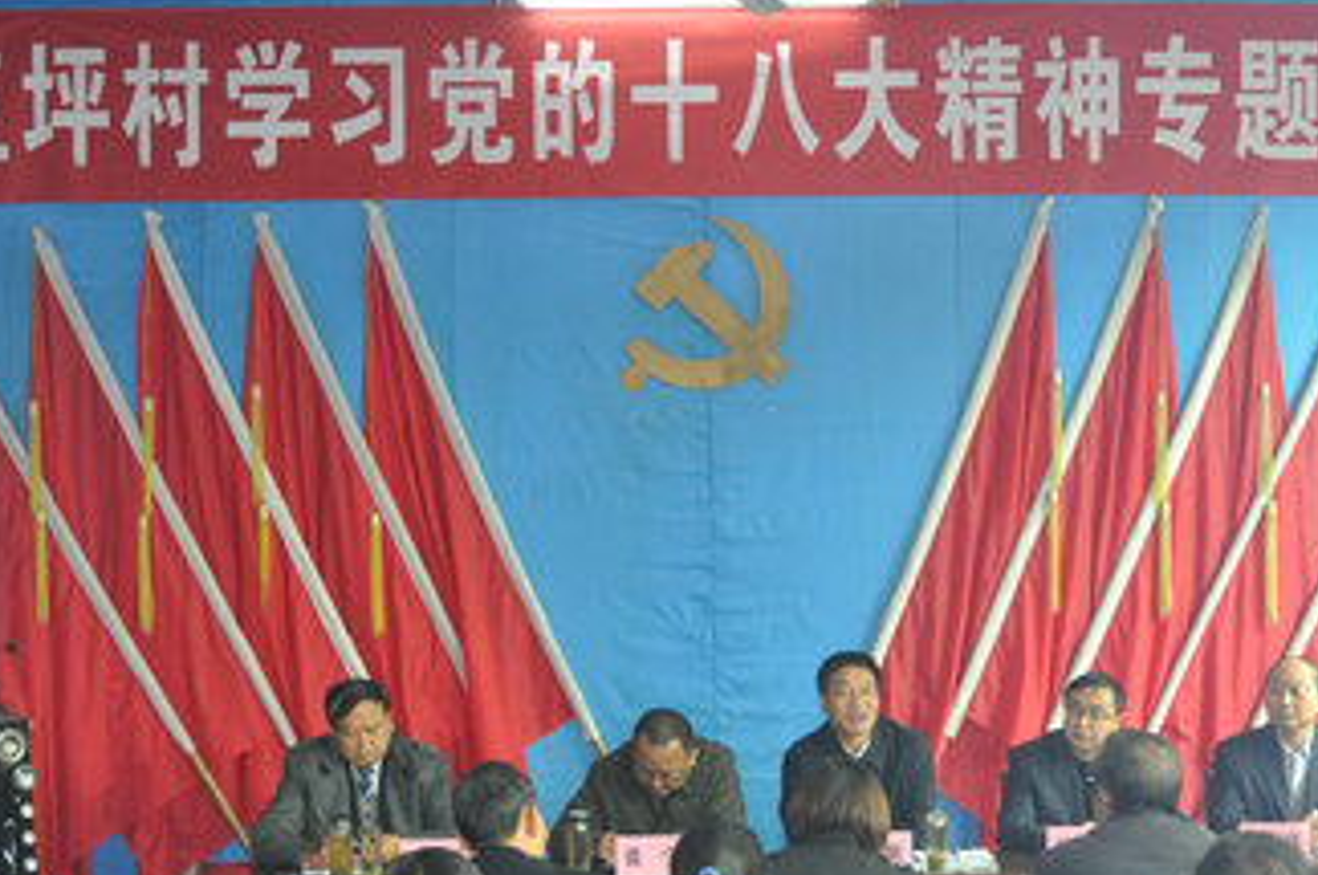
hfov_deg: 35.6
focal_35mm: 56
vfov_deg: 24.0
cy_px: 568
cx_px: 761
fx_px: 2047
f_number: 3.8
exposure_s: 1/60
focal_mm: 22
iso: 800
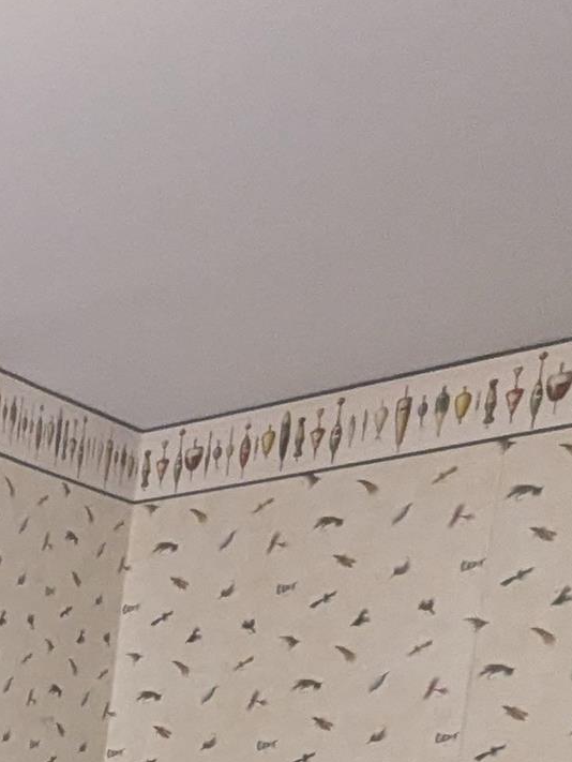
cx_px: -575
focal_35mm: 56
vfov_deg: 26.9
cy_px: 1074
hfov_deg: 17.9
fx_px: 1233
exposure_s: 1/60
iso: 135
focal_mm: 1.95
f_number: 2.2
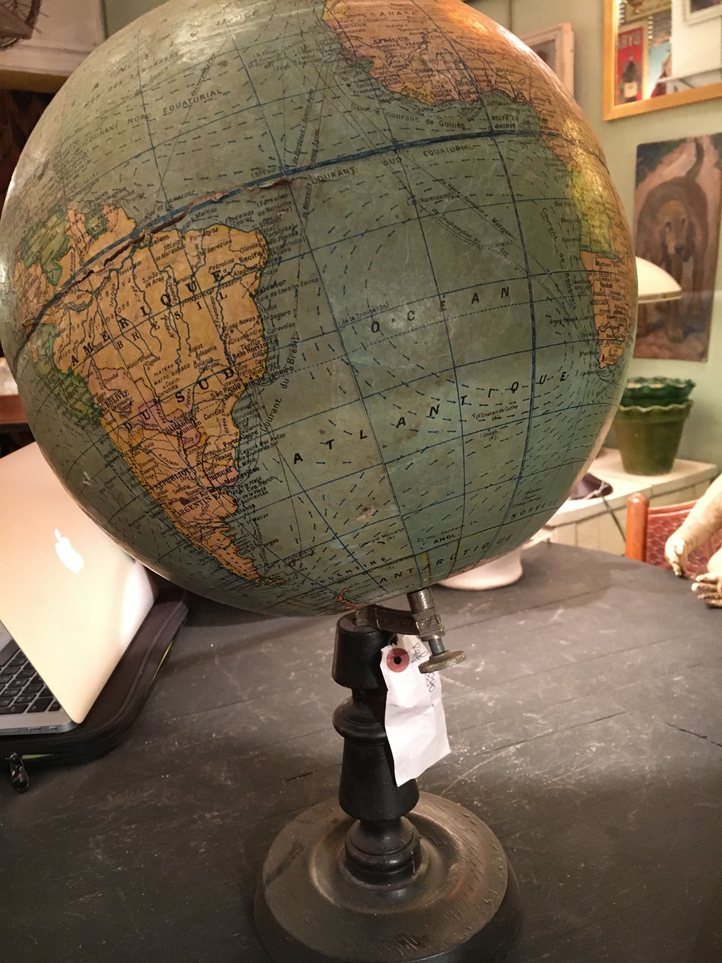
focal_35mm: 29
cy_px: 482
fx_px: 806
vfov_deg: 61.7
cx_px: 361
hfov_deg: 48.2
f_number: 2.2
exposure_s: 1/25
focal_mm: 4.15
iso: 200
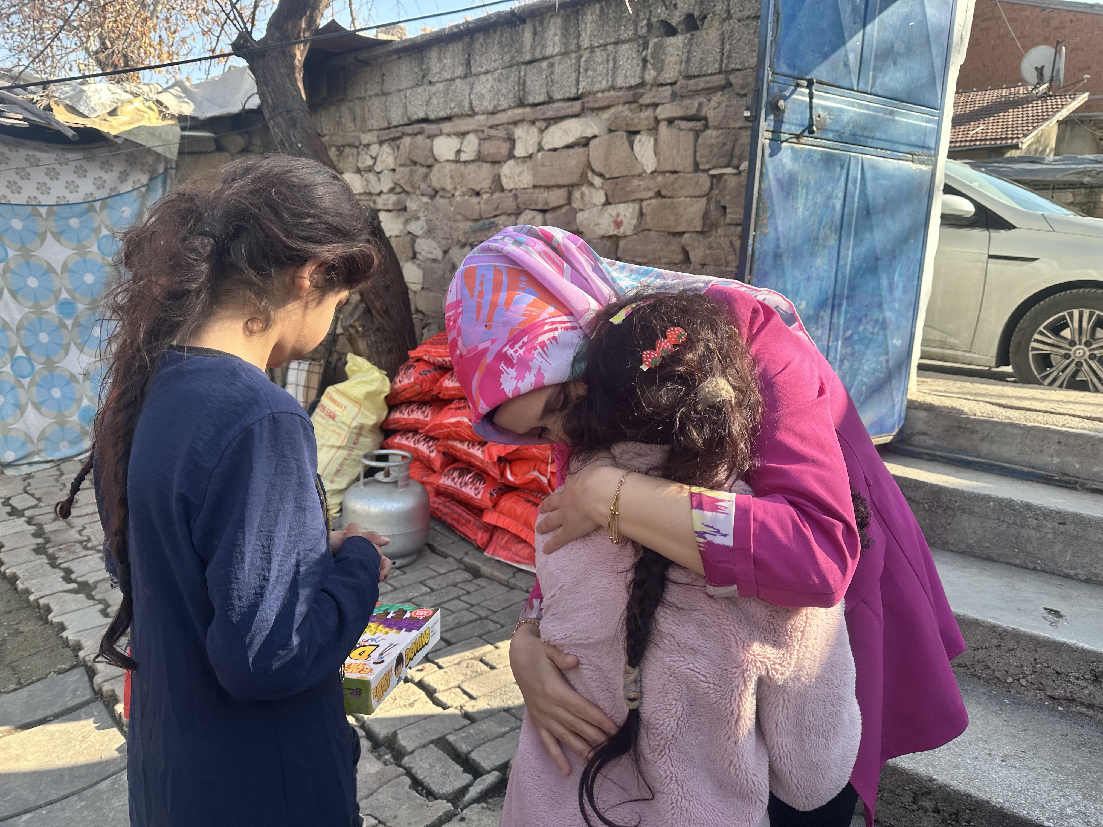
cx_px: 552
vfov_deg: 56.8
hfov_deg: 71.6
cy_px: 414
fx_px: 765
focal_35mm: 24
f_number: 1.78
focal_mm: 6.86
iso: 80
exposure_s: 1/816
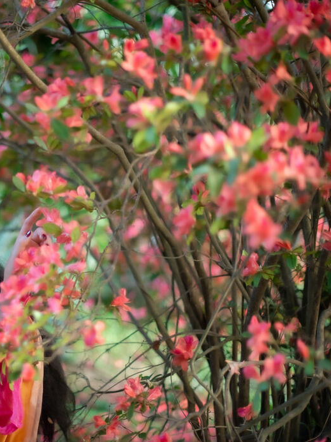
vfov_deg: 26.7
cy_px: 219
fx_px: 931
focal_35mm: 73
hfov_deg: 19.8
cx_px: 38
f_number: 1.4
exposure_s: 1/320
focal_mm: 50
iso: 1000
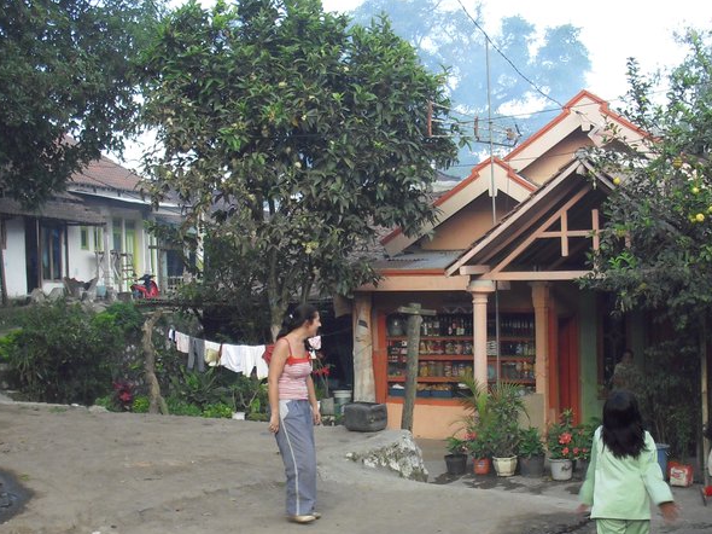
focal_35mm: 66
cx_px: 414
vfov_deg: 22.1
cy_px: 384
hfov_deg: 29.4
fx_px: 1357
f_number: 2.8
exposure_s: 1/100
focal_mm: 6.2
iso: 100
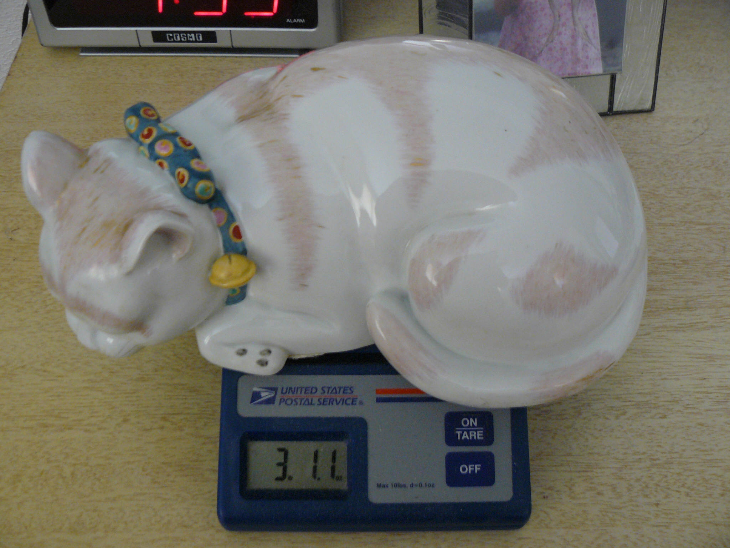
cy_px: 274
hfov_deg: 51.4
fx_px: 759
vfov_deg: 39.7
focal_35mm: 36
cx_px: 365
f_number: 2.8
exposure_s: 1/2.5
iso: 200
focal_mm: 6
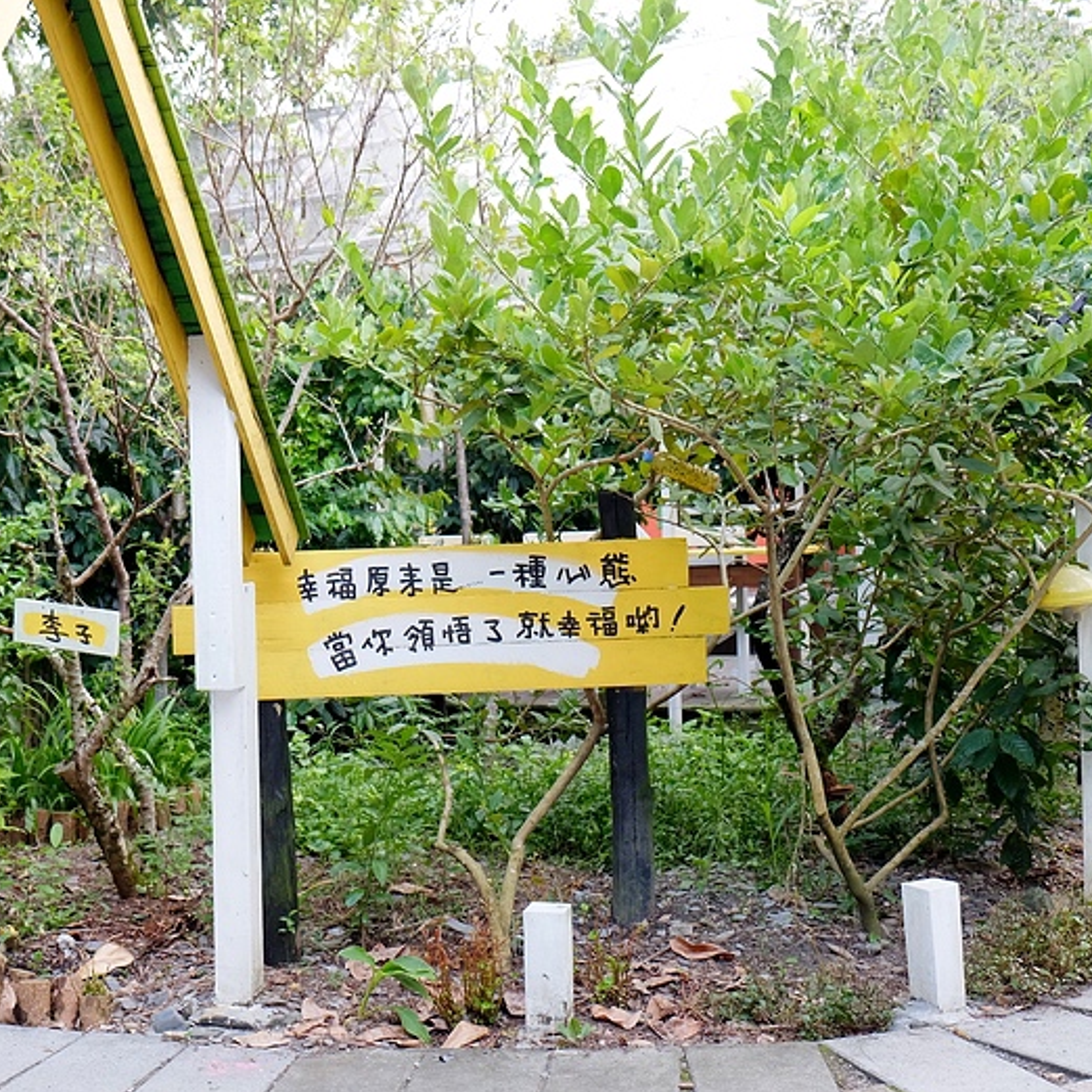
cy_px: 555
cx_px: 301
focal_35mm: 43
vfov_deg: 39.2
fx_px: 1535
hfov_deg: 38.4
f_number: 3.2
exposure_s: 1/56
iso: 800
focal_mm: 22.3
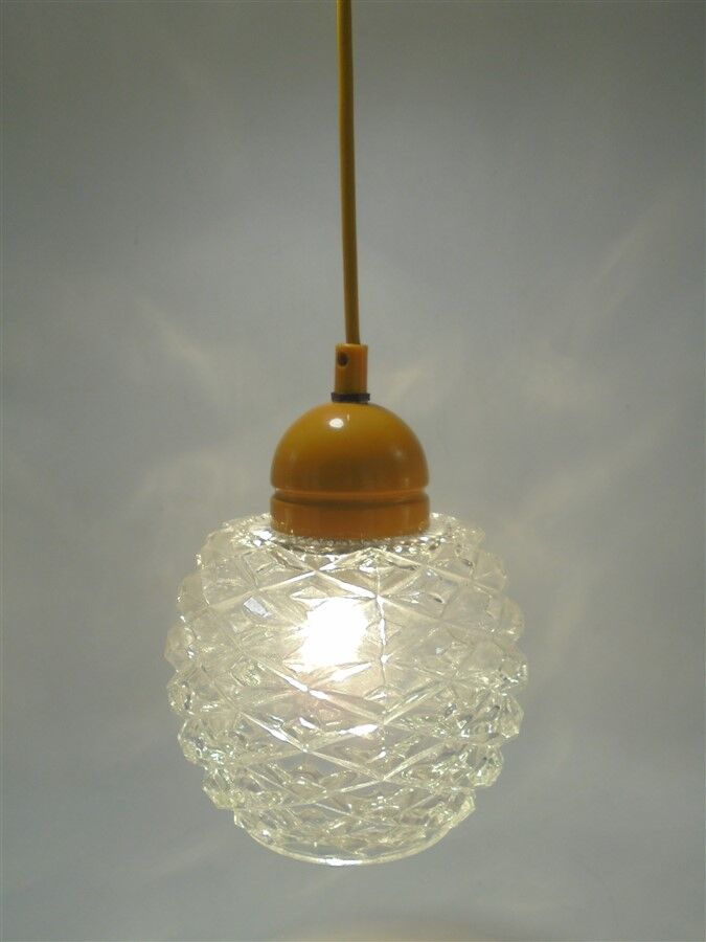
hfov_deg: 41.8
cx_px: 353
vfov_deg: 54.0
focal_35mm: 34
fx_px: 925
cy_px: 471
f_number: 4
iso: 100
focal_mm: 6.1
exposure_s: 1/200
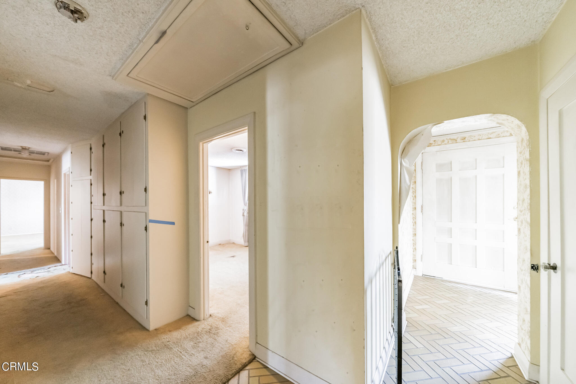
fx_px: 192
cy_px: 192
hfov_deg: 112.6
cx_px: 288
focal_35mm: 12
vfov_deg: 90.0
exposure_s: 1/13
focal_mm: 12
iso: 1250
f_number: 7.1
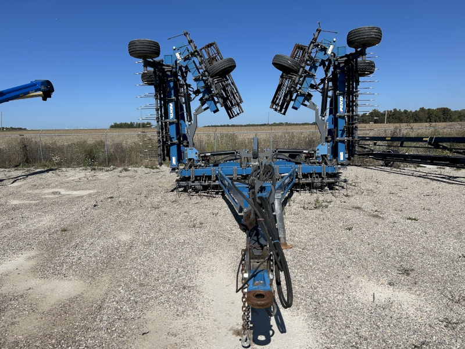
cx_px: 232
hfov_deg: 67.3
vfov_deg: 53.1
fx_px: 349
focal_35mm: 26
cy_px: 174
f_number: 1.5
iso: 50
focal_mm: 5.7
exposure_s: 1/6579
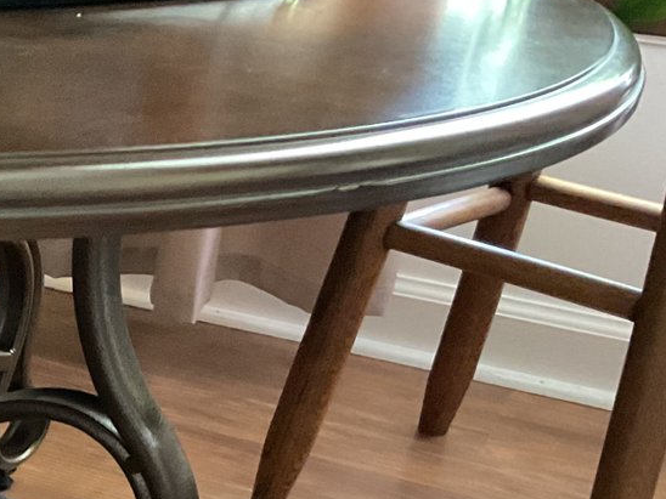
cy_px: 559
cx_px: -222
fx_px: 1539
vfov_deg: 17.7
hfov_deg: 21.8
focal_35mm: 80
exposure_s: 1/30
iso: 500
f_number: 1.8
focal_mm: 3
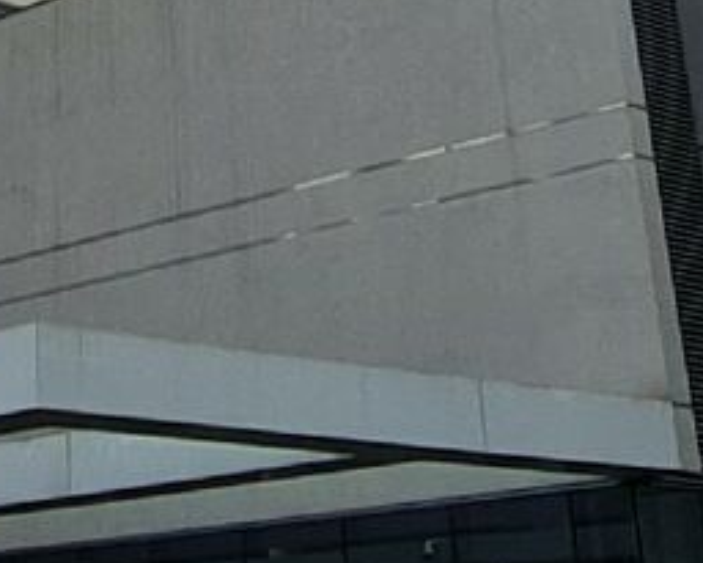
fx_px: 1977
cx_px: 93
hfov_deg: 19.8
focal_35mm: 95
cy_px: -544
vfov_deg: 13.9
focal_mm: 2.2
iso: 64
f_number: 2.2
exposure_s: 1/2160
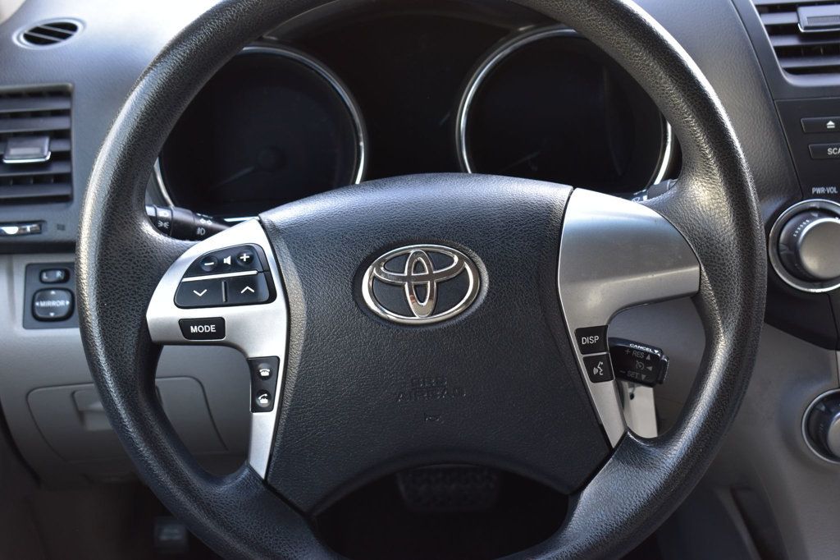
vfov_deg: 25.0
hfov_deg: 36.9
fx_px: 1260
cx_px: 420
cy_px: 280
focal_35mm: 54
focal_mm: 36
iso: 400
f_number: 7.1
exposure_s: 1/25
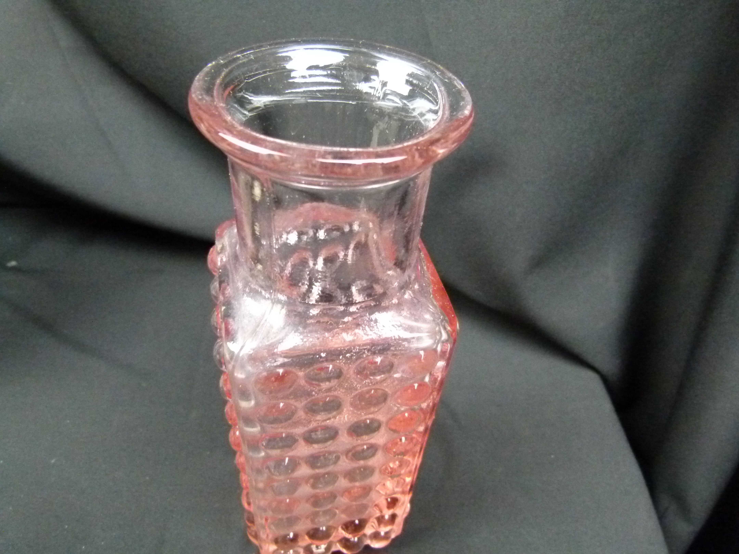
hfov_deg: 69.4
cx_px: 370
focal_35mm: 25
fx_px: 534
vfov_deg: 54.9
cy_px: 277
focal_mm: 4.5
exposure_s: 1/30
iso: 800
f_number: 2.8
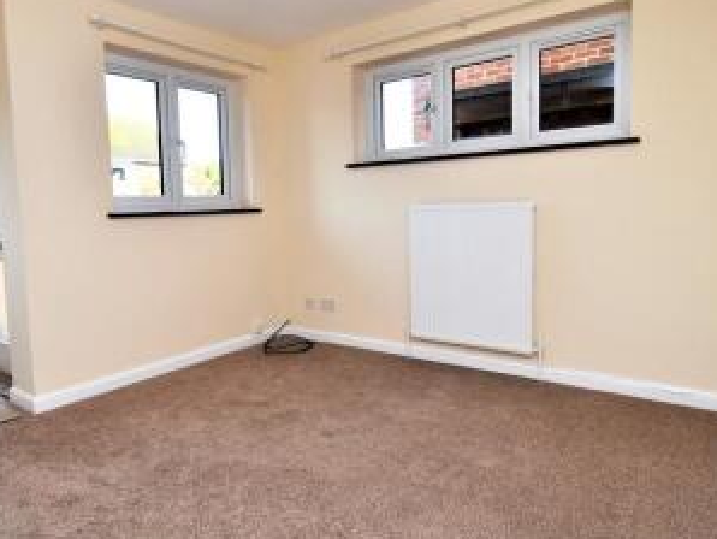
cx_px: 320
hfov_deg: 73.7
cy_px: 251
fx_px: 477
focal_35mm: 23
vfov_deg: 58.9
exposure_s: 1/125
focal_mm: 10
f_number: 5.6
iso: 500
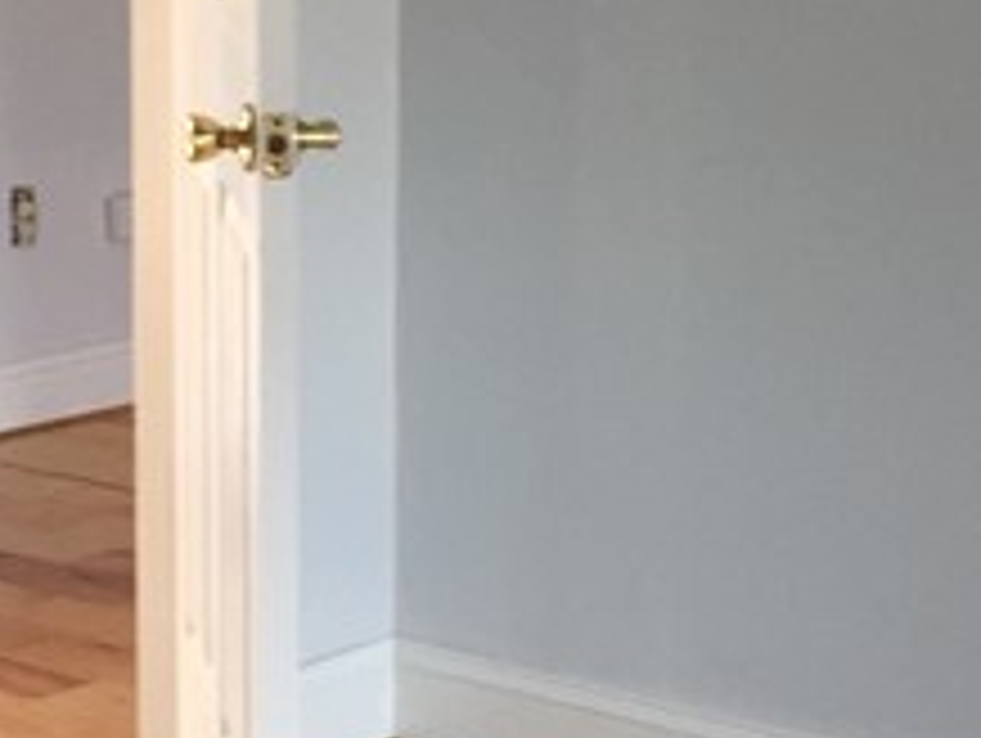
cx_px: 342
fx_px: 3858
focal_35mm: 136
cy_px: 72
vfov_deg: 10.9
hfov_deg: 14.5
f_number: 2.2
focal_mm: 4.15
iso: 40
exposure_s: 1/60
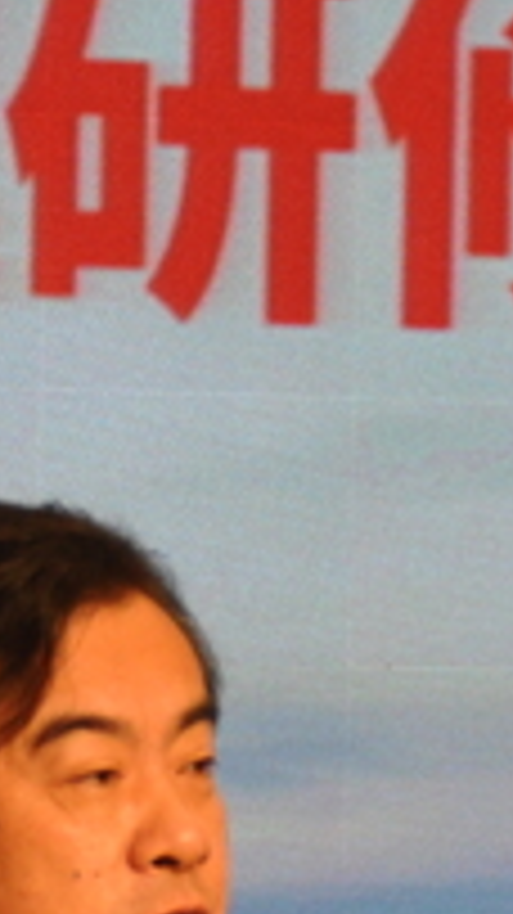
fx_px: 12193
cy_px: 828
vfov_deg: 4.3
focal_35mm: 504
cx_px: 189
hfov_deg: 2.4
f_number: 5
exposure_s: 1/125
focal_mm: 65
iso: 640
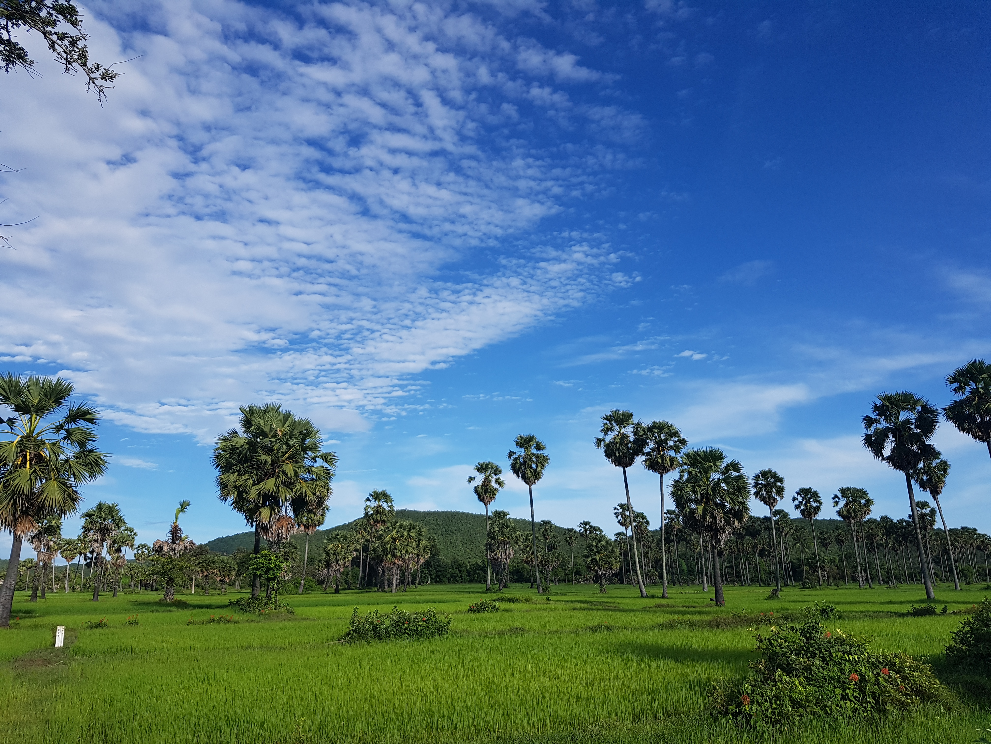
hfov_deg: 67.3
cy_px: 372
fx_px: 744
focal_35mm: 26
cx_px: 496
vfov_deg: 53.1
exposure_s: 1/3328
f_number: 1.7
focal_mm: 4.2
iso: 50
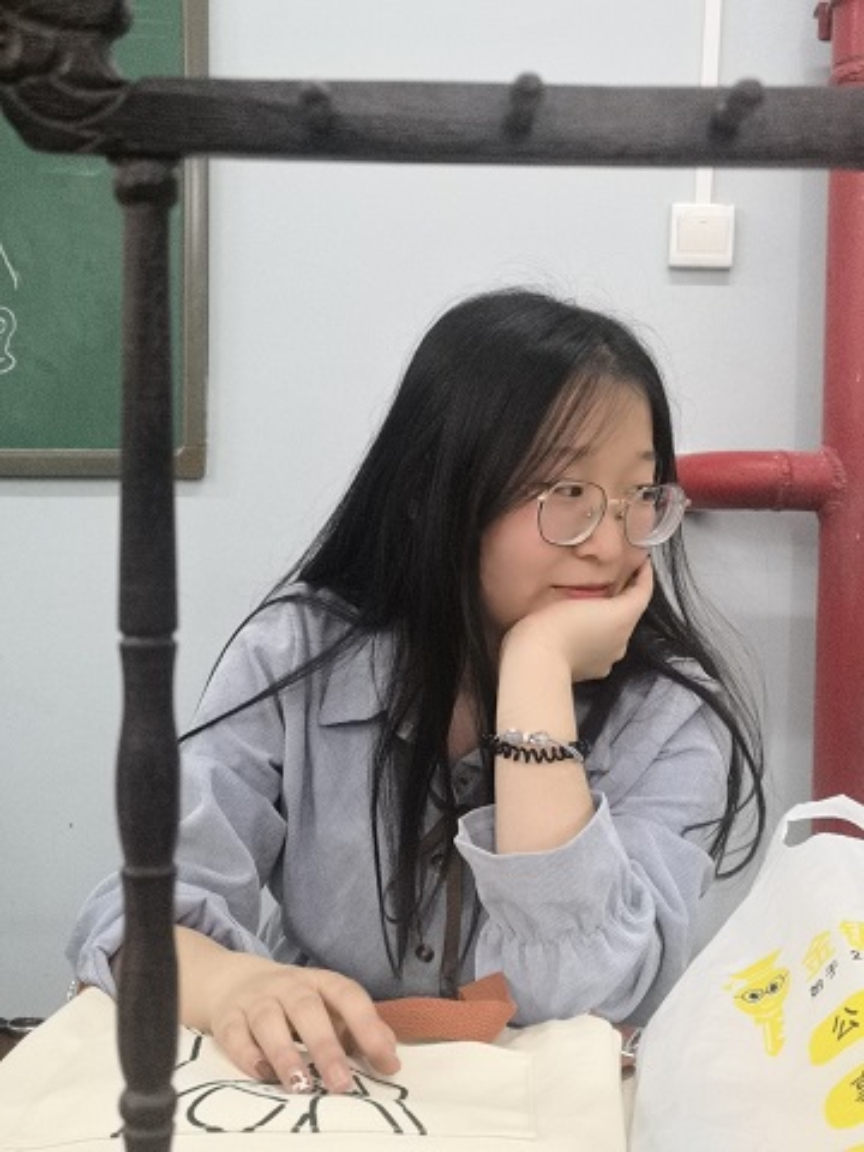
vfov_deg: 42.1
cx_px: 432
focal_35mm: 45
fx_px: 1498
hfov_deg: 32.2
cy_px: 576
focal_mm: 4.75
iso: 320
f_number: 2.4
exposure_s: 1/33.3
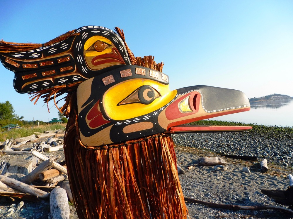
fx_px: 203
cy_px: 110
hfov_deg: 71.6
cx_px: 146
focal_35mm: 24
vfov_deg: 56.8
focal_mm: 4.3
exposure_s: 1/640
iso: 100
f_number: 4
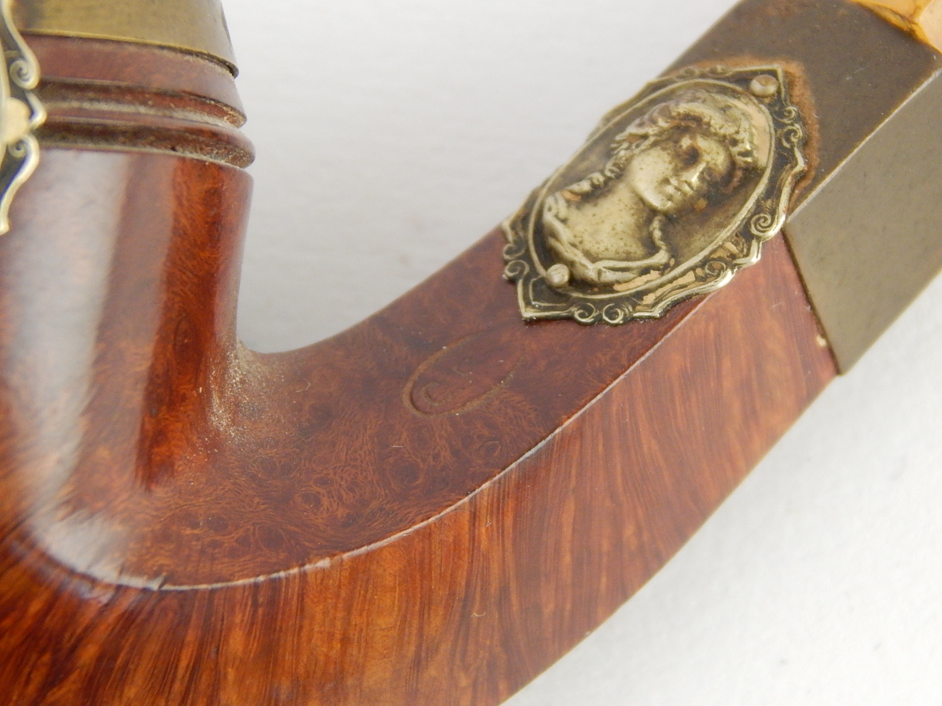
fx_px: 5633
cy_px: 353
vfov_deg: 7.2
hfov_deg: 9.6
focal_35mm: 207
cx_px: 471
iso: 450
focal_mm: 37.1
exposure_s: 1/15
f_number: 5.4
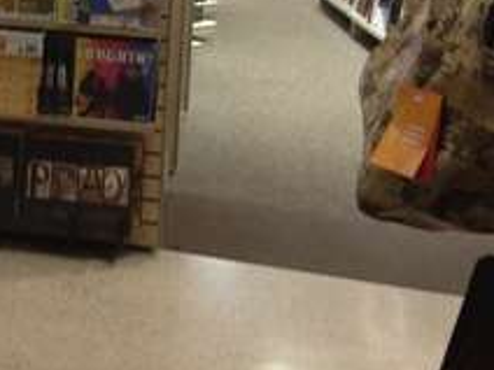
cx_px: -63
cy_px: -249
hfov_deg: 14.6
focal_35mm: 132
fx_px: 1884
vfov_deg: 10.7
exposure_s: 1/20
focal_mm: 4.28
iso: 100
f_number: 2.4
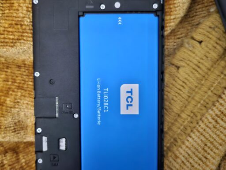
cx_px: 113
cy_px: 85
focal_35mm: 24
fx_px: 157
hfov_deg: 71.5
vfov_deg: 56.9
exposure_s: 1/13
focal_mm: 5
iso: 1600
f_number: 1.8
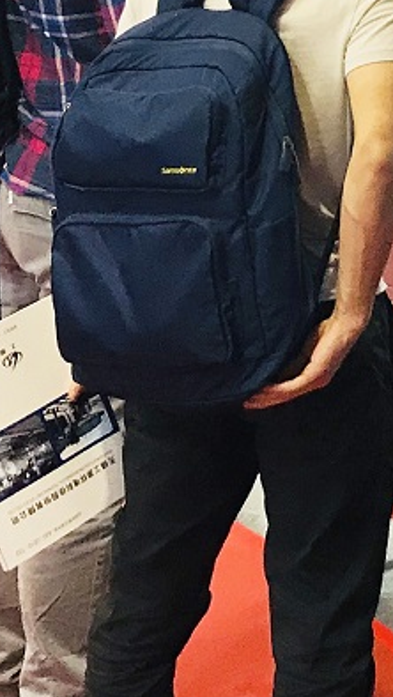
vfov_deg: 17.0
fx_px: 2146
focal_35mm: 116
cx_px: 931
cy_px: -295
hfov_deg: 9.4
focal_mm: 3.99
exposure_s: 1/33
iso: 25
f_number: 1.8
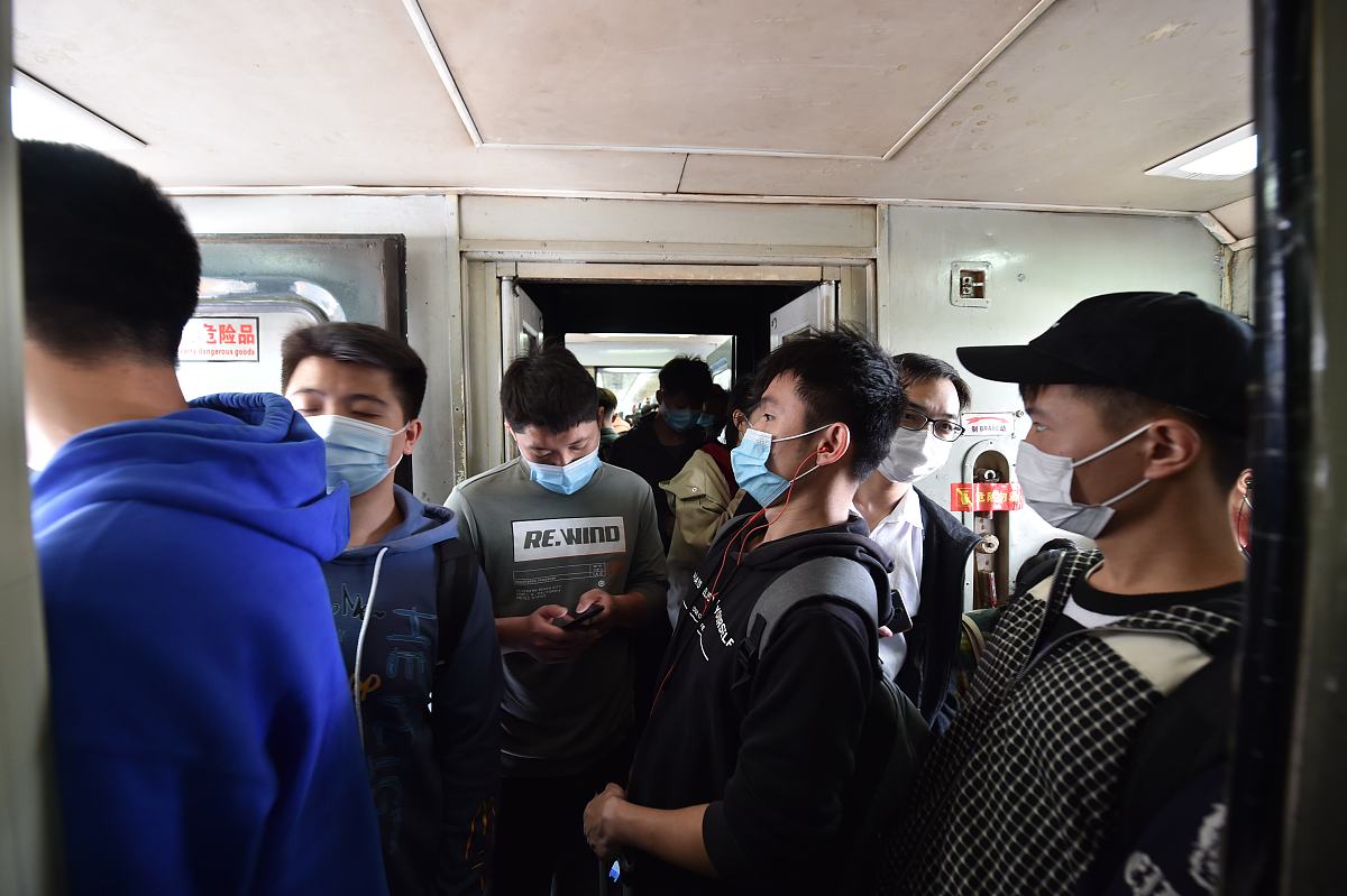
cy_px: 448
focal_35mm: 14
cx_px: 674
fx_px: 524
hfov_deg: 104.3
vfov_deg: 81.2
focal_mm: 14
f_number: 4
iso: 1000
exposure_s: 1/40
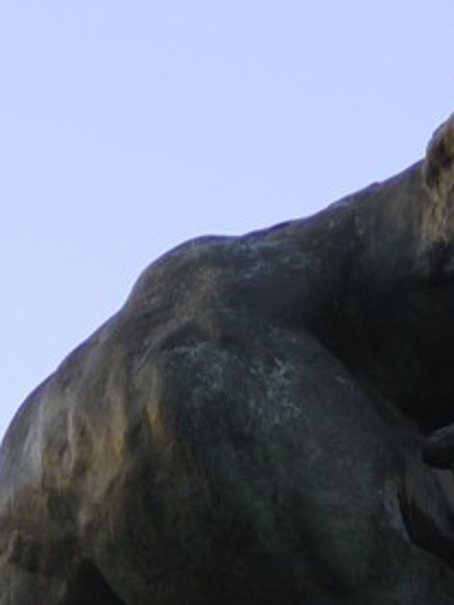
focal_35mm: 432
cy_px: 1404
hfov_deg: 3.4
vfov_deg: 4.5
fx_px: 7549
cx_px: 299
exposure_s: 1/160
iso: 100
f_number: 3.3
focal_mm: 52
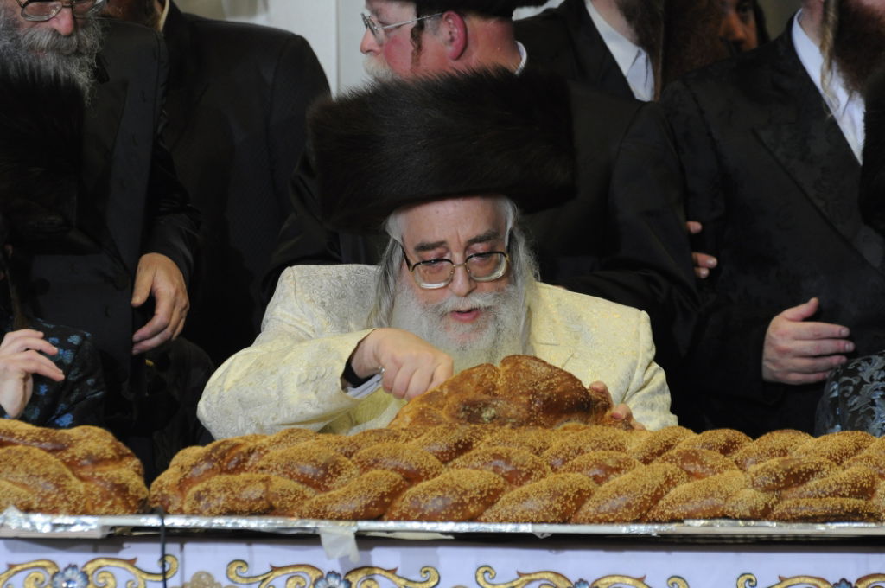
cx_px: 442
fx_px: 8470
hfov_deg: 6.0
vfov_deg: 4.0
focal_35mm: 345
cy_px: 294
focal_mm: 230
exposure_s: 1/100
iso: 800
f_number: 5.6
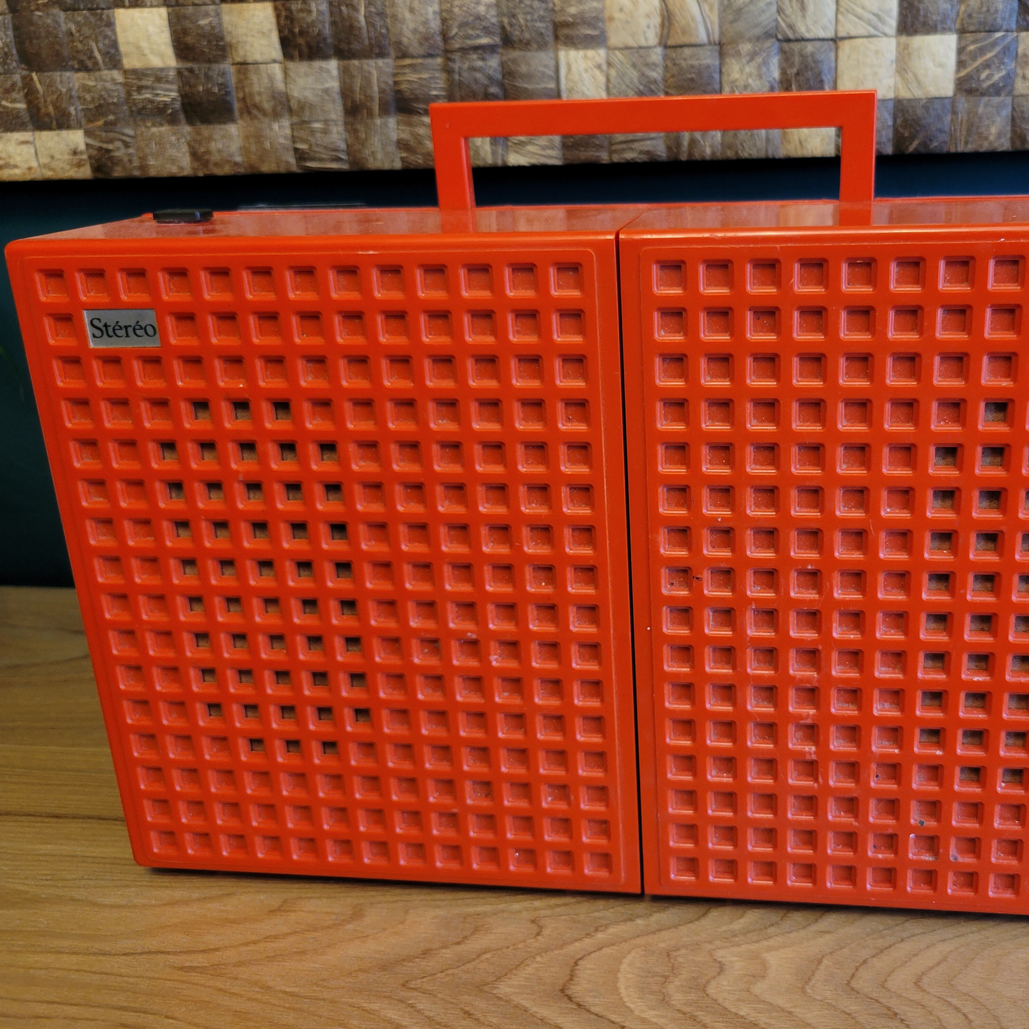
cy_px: 513
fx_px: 1043
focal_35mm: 31
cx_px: 679
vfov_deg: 52.5
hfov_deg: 51.6
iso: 250
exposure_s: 1/40
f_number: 1.8
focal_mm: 5.4
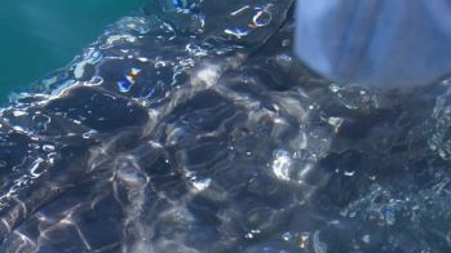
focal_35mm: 144
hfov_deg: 14.9
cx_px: 185
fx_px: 1721
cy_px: 307
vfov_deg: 8.3
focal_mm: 60
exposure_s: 1/8000
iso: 5000
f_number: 6.3
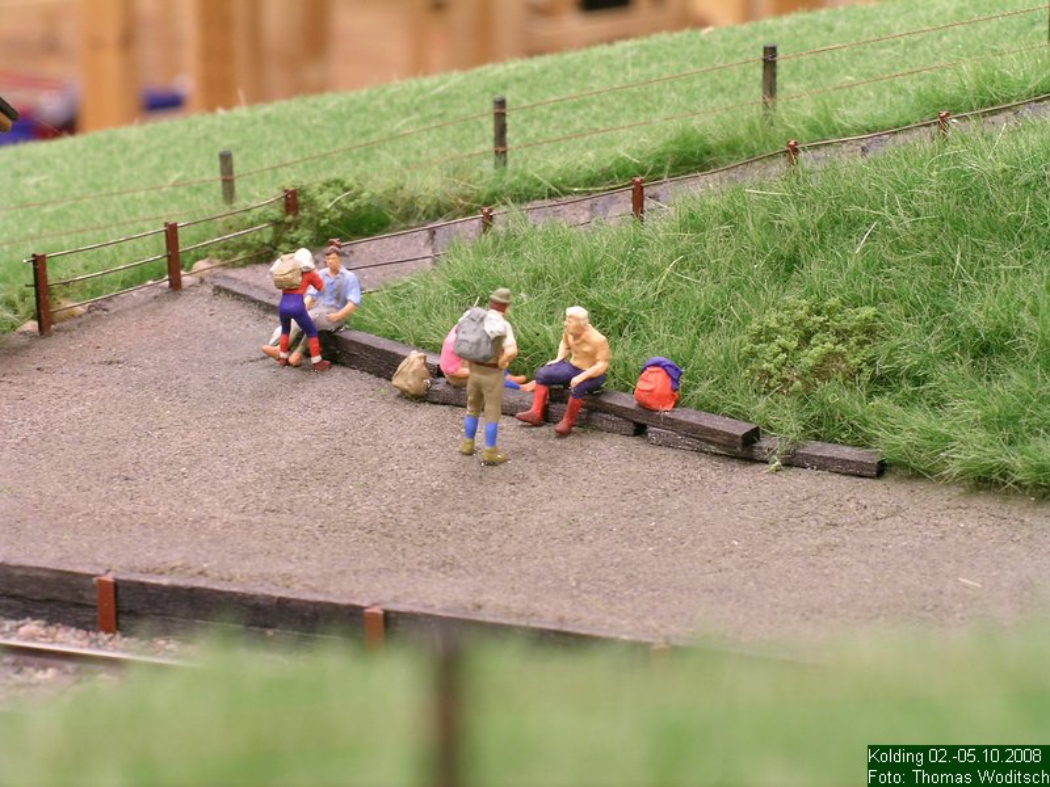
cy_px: 394
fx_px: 3519
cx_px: 525
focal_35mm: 116
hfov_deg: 17.0
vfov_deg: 12.8
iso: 50
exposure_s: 2.25
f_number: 7.3
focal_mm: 24
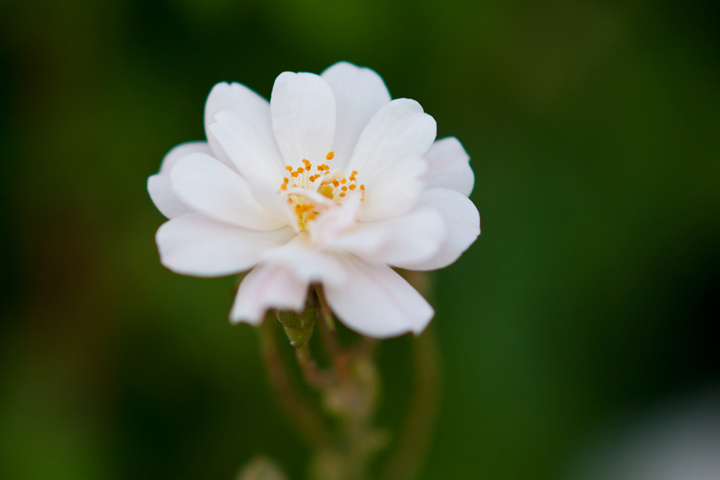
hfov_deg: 8.4
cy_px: 198
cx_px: 317
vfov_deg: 5.6
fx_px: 4911
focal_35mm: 246
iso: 250
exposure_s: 1/2000
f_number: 2
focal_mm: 135
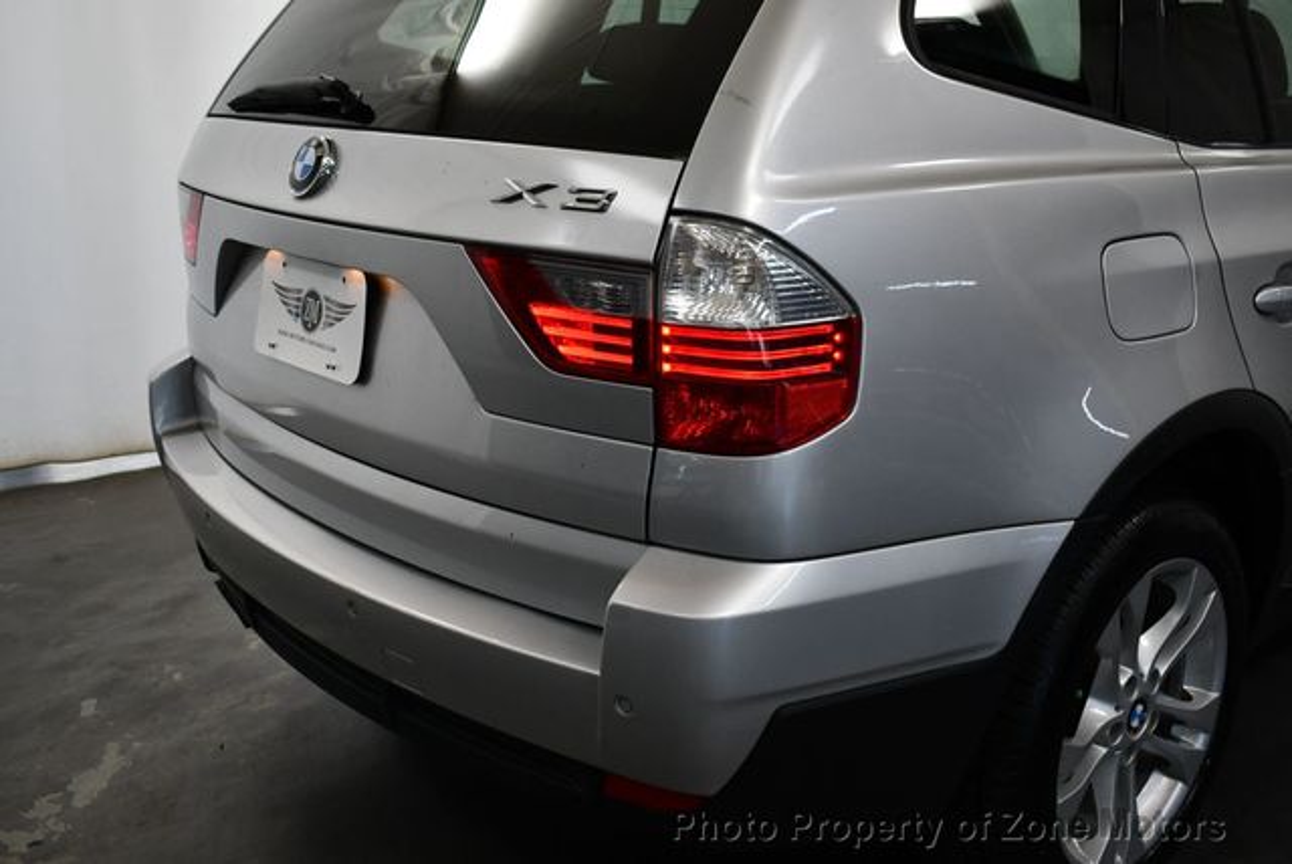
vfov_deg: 36.9
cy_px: 432
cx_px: 646
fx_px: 1293
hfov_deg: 53.1
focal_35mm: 36
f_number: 3.5
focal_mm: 18
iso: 720
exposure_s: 1/250
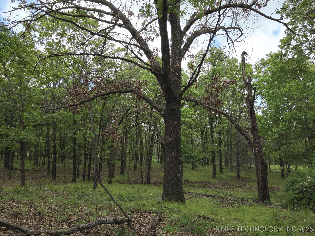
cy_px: 118
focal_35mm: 24
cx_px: 158
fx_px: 218
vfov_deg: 56.8
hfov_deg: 71.6
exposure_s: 1/640
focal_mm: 4.4
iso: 100
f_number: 2.8
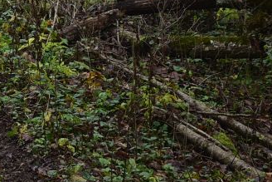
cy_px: -126
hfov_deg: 10.2
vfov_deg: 6.8
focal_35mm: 198
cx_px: -90
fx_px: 1497
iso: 500
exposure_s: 1/100
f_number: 5.6
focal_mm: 50
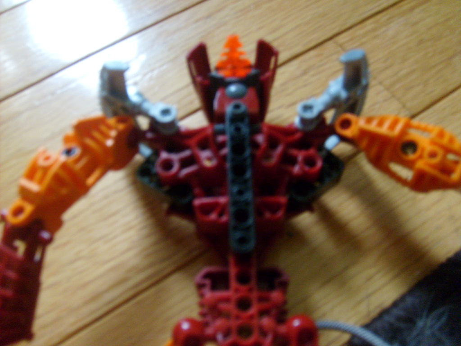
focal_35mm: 35
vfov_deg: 40.7
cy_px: 173
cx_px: 230
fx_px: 466
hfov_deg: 52.6
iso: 200
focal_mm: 5.8
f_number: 2.8
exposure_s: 1/6
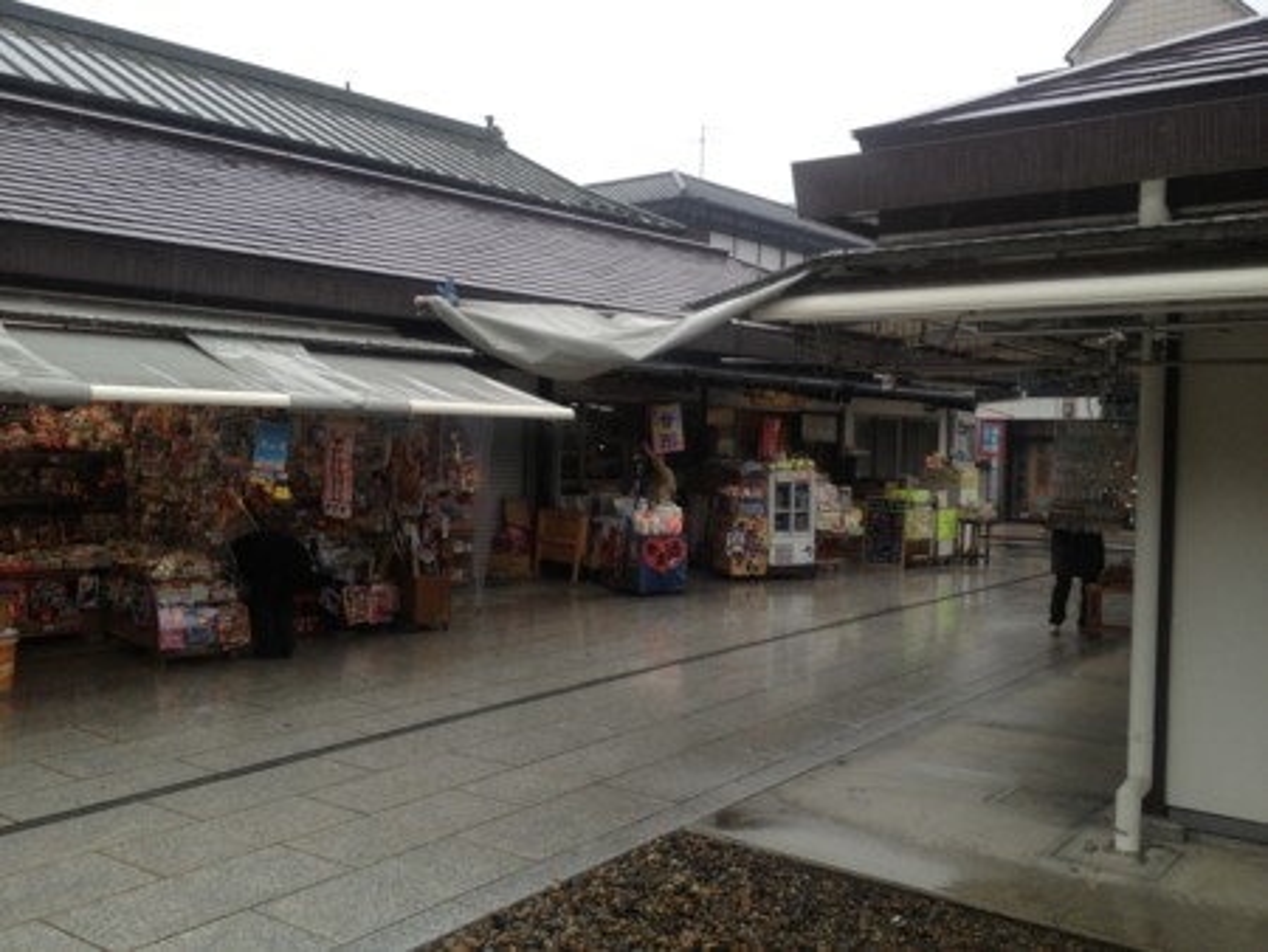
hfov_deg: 52.6
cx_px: 634
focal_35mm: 35
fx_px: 1283
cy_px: 476
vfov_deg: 40.7
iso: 50
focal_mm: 4.28
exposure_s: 1/161
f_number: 2.4
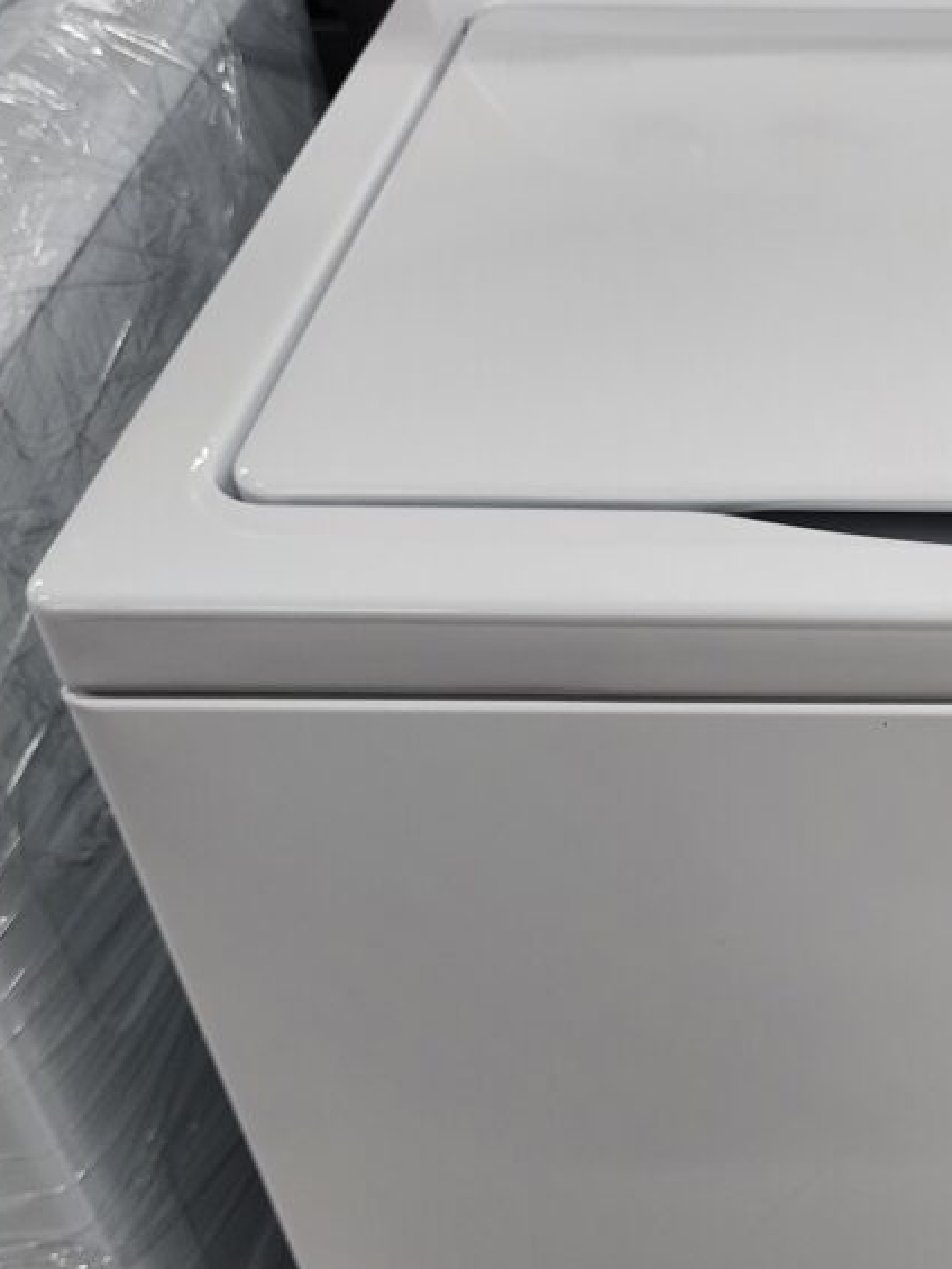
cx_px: 1078
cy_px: 813
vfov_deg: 33.6
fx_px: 2089
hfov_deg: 23.8
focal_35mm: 57
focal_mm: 6.4
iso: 250
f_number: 1.8
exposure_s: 1/120
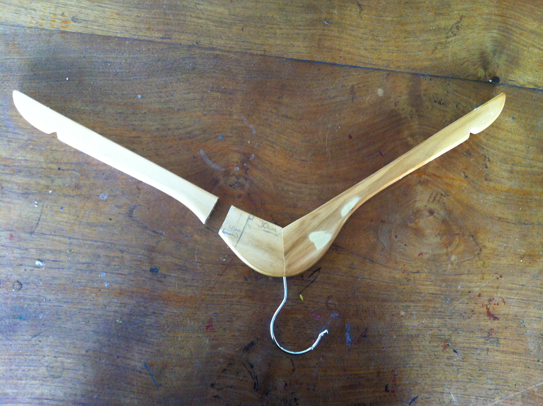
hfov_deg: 52.7
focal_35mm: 35
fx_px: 548
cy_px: 203
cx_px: 272
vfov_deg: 40.6
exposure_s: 1/15
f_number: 2.8
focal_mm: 3.85
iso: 125
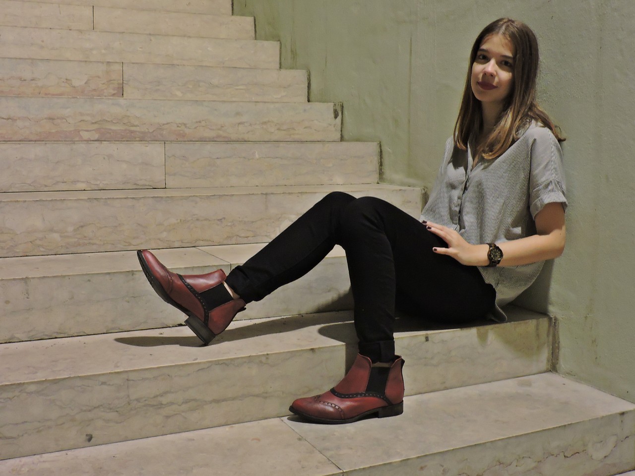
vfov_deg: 33.6
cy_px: 238
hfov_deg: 43.9
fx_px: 789
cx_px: 318
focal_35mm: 43
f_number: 3.4
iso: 720
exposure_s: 1/13
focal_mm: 7.7
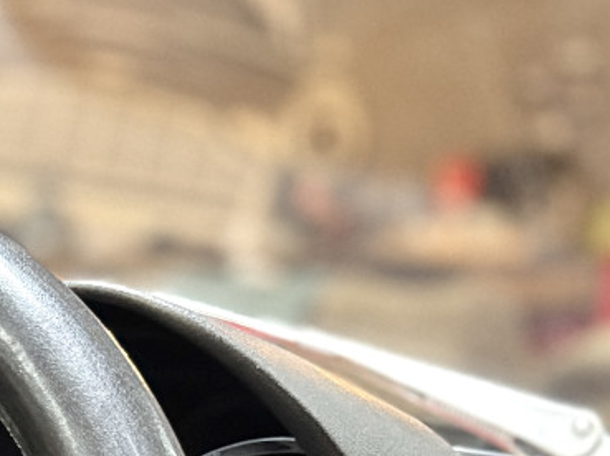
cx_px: -638
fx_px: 2201
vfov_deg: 11.0
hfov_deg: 13.4
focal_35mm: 125
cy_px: 826
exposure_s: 1/33
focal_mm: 6.76
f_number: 1.78
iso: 640
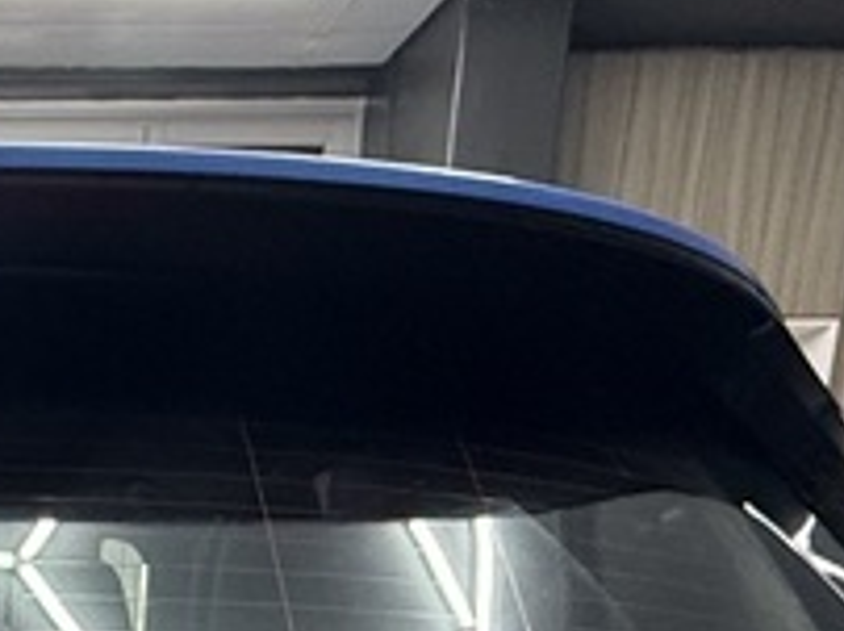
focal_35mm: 71
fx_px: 1729
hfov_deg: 24.6
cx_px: -196
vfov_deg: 16.2
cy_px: 1245
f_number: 2.2
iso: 320
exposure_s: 1/100
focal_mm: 2.22
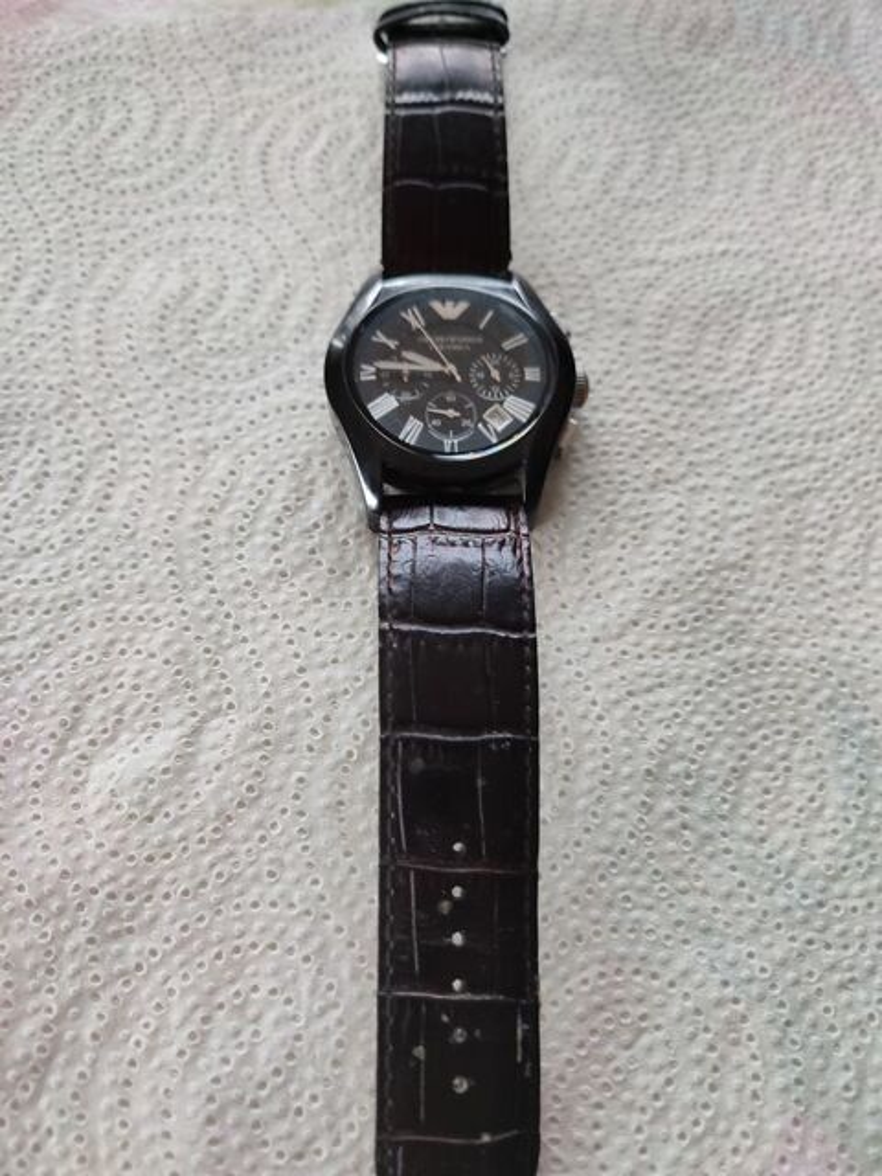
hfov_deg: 54.9
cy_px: 588
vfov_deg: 69.4
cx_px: 441
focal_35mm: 25
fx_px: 849
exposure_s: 1/20
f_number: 1.9
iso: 763
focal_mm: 6.04
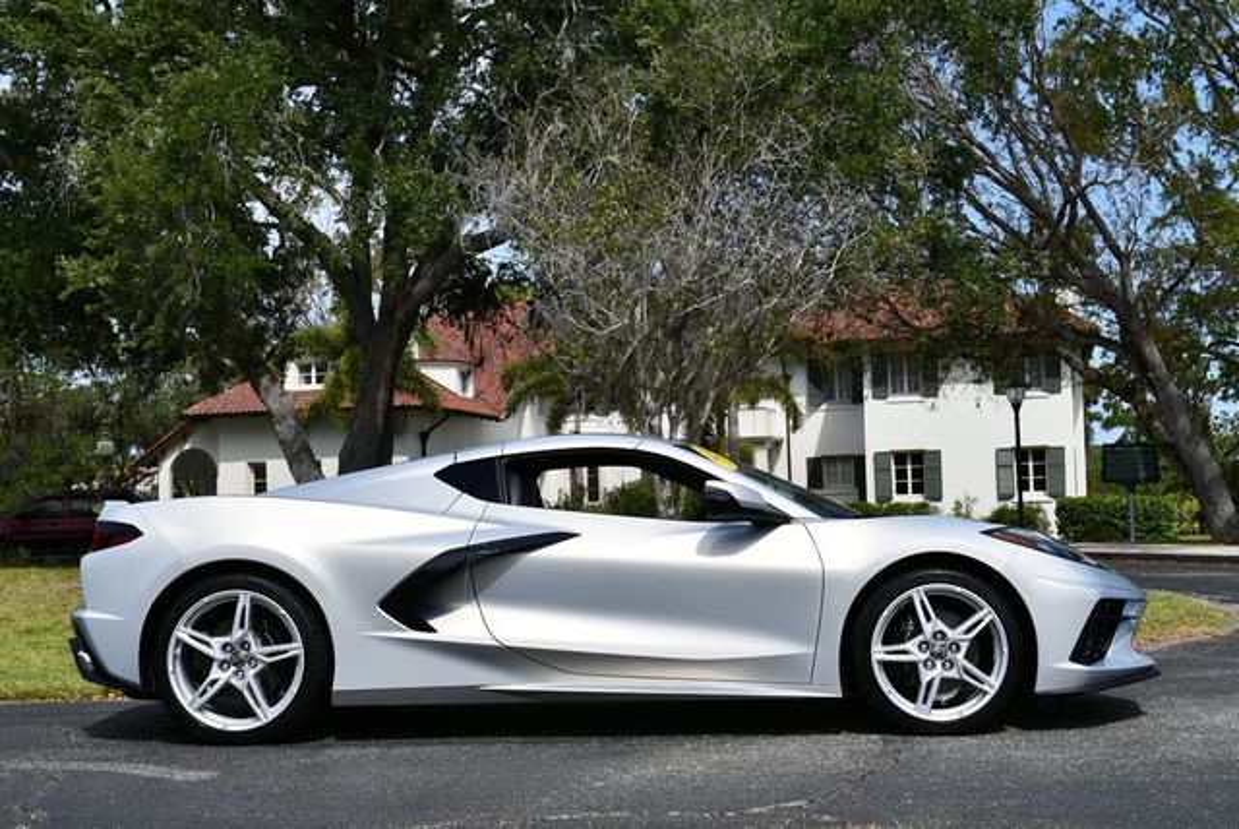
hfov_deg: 41.1
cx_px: 620
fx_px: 1653
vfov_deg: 28.1
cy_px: 414
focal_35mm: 48
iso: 100
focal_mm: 24
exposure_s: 1/250
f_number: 8
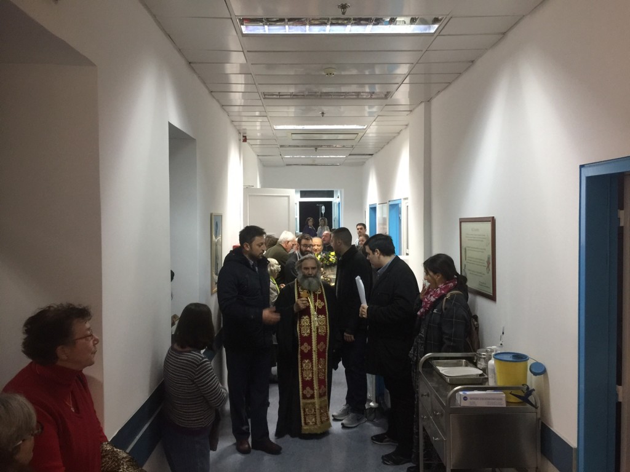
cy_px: 236
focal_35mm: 29
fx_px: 528
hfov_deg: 61.7
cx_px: 315
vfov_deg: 48.2
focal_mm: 4.15
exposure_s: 1/17
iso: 100
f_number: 2.2
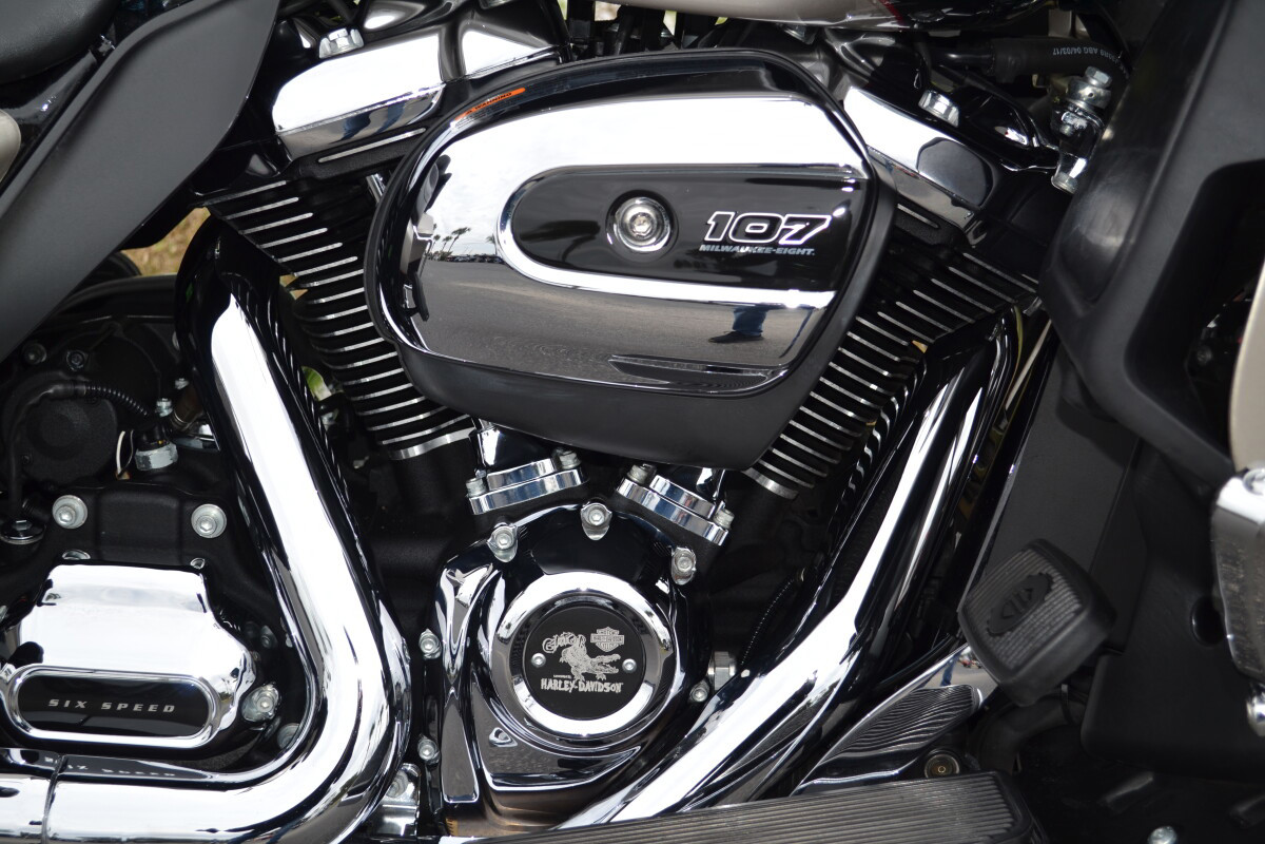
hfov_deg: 36.9
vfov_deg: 25.1
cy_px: 422
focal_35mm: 54
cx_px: 632
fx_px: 1897
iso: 100
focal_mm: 36
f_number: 5.6
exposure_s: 1/200
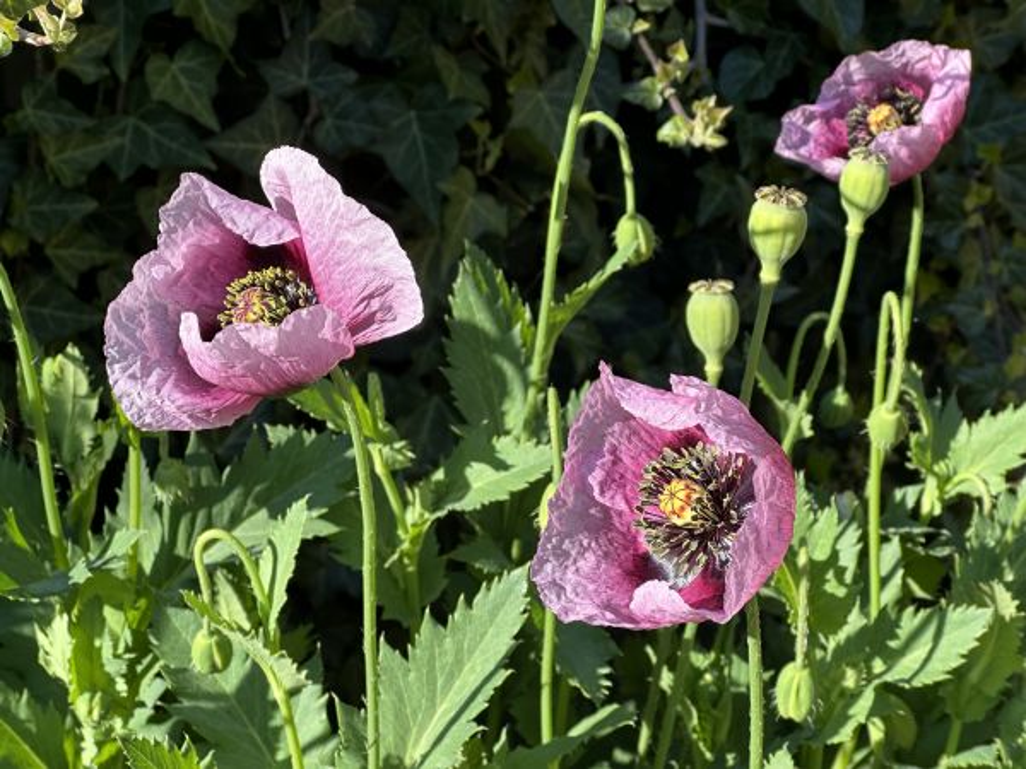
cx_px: 513
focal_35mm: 77
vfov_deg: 19.1
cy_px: 384
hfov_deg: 25.3
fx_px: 2282
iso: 32
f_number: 2.8
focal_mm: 9
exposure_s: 1/177
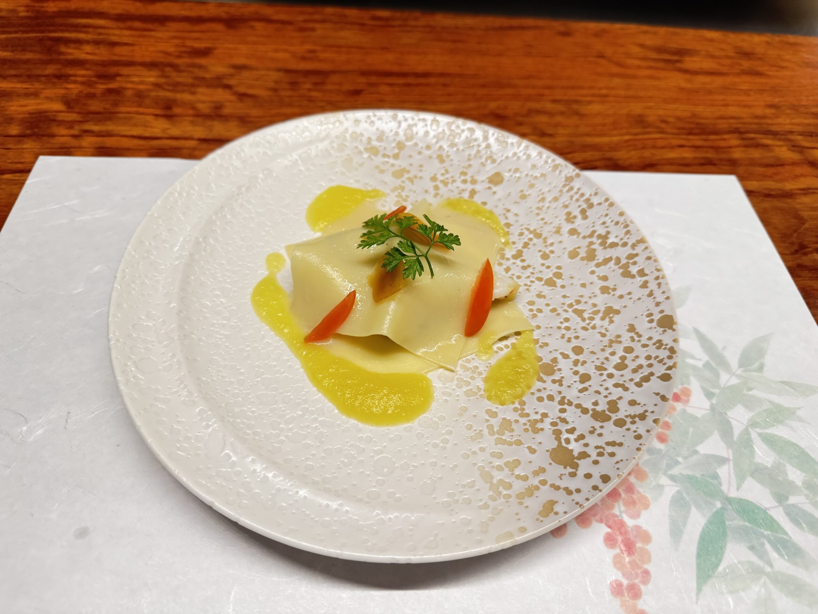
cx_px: 409
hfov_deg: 71.6
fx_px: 567
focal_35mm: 24
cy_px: 307
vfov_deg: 56.8
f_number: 1.78
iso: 500
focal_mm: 6.76
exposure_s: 1/60
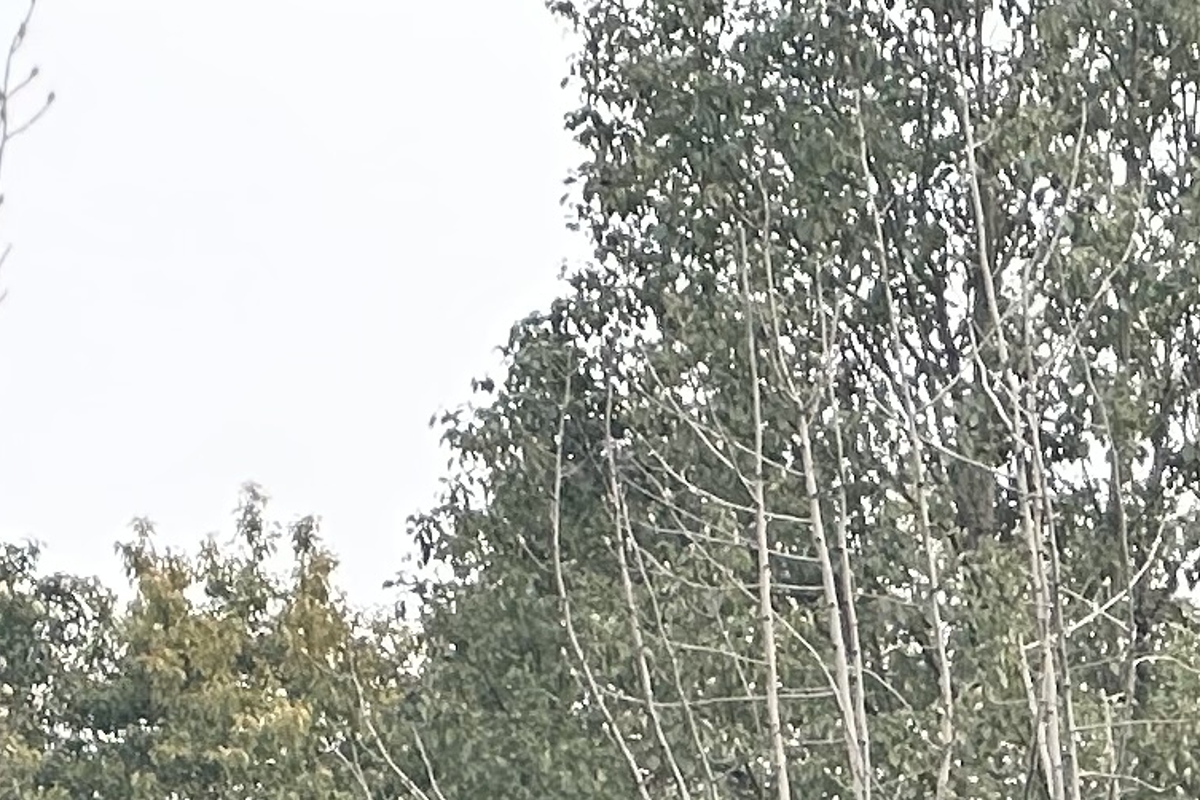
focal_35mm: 429
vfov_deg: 3.2
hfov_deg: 4.8
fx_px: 14299
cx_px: 1458
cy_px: 2282
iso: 32
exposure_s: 1/135
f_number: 2.8
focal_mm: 9
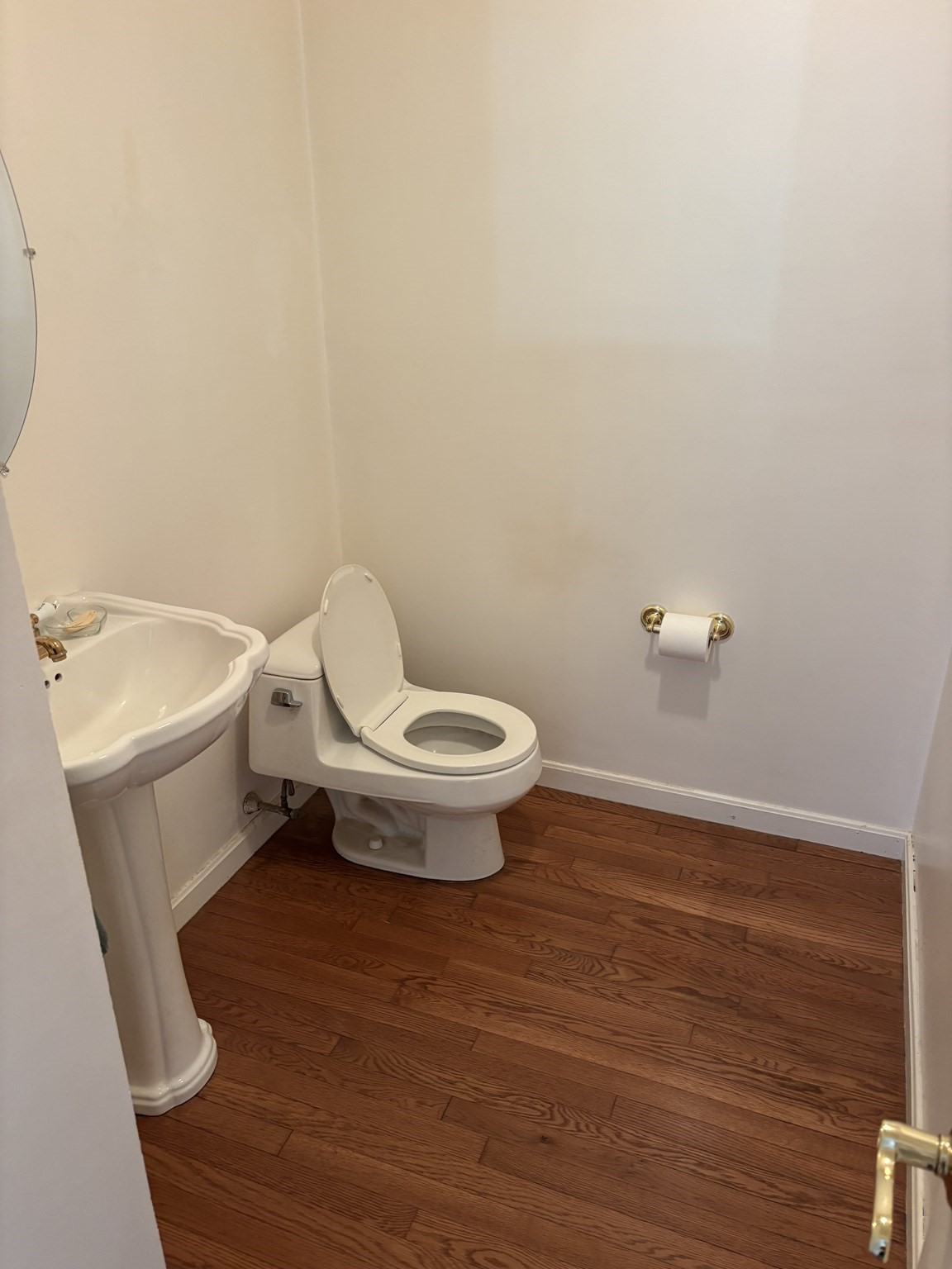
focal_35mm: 26
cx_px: 476
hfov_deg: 53.1
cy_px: 634
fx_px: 953
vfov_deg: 67.3
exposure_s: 1/60
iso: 200
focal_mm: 5.96
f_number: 1.6
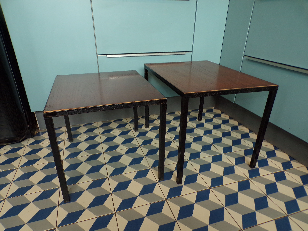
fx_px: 214
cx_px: 154
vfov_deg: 56.8
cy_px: 116
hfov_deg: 71.6
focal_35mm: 24
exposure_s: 1/34
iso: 200
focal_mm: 4.3
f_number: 3
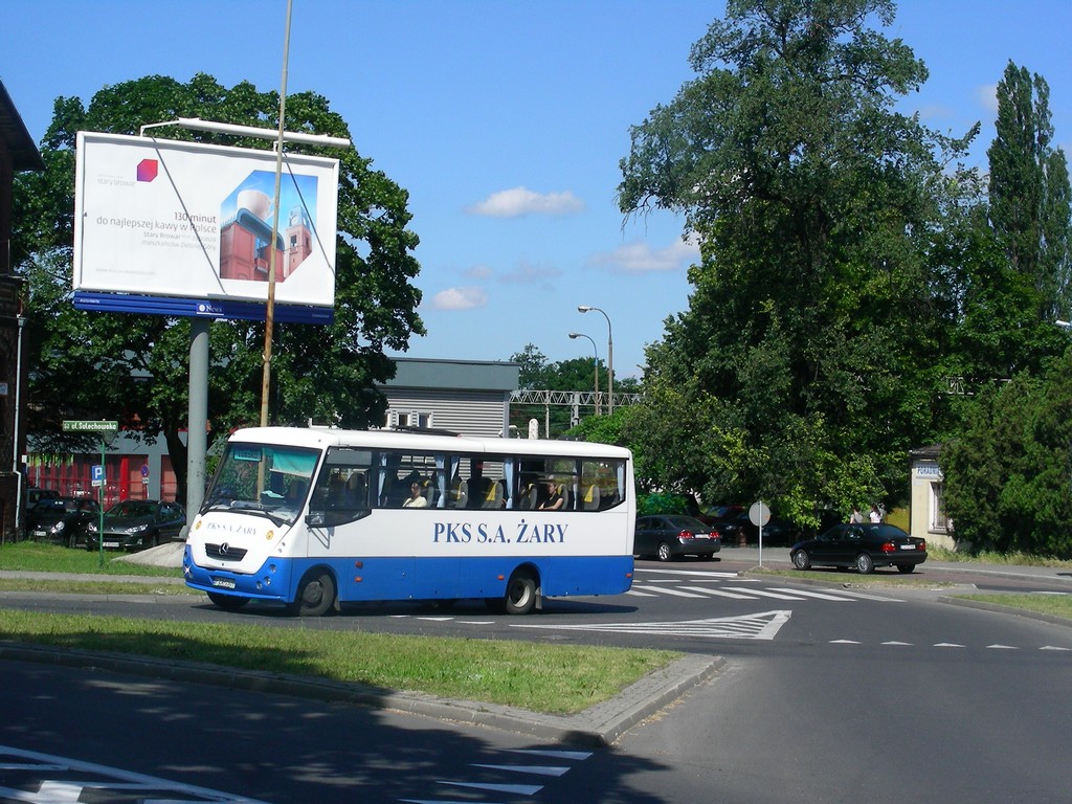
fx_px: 2168
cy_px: 402
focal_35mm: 70
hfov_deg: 27.8
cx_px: 536
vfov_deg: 21.0
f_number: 5.6
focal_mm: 11.7
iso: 50
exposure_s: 1/430
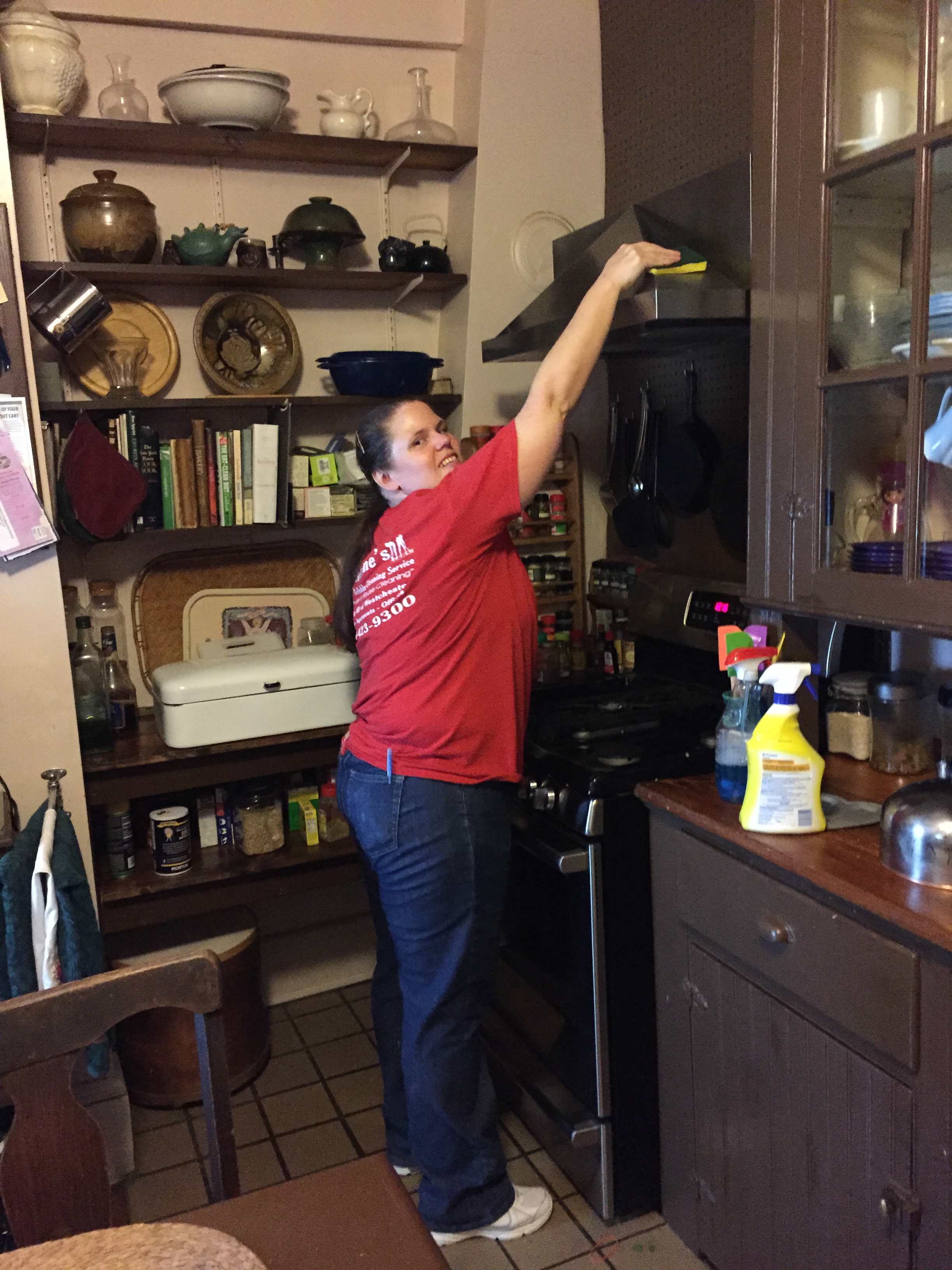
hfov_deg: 48.2
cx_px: 476
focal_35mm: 29
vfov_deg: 61.7
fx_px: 1063
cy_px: 635
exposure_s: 1/15
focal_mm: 4.15
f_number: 2.2
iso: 400
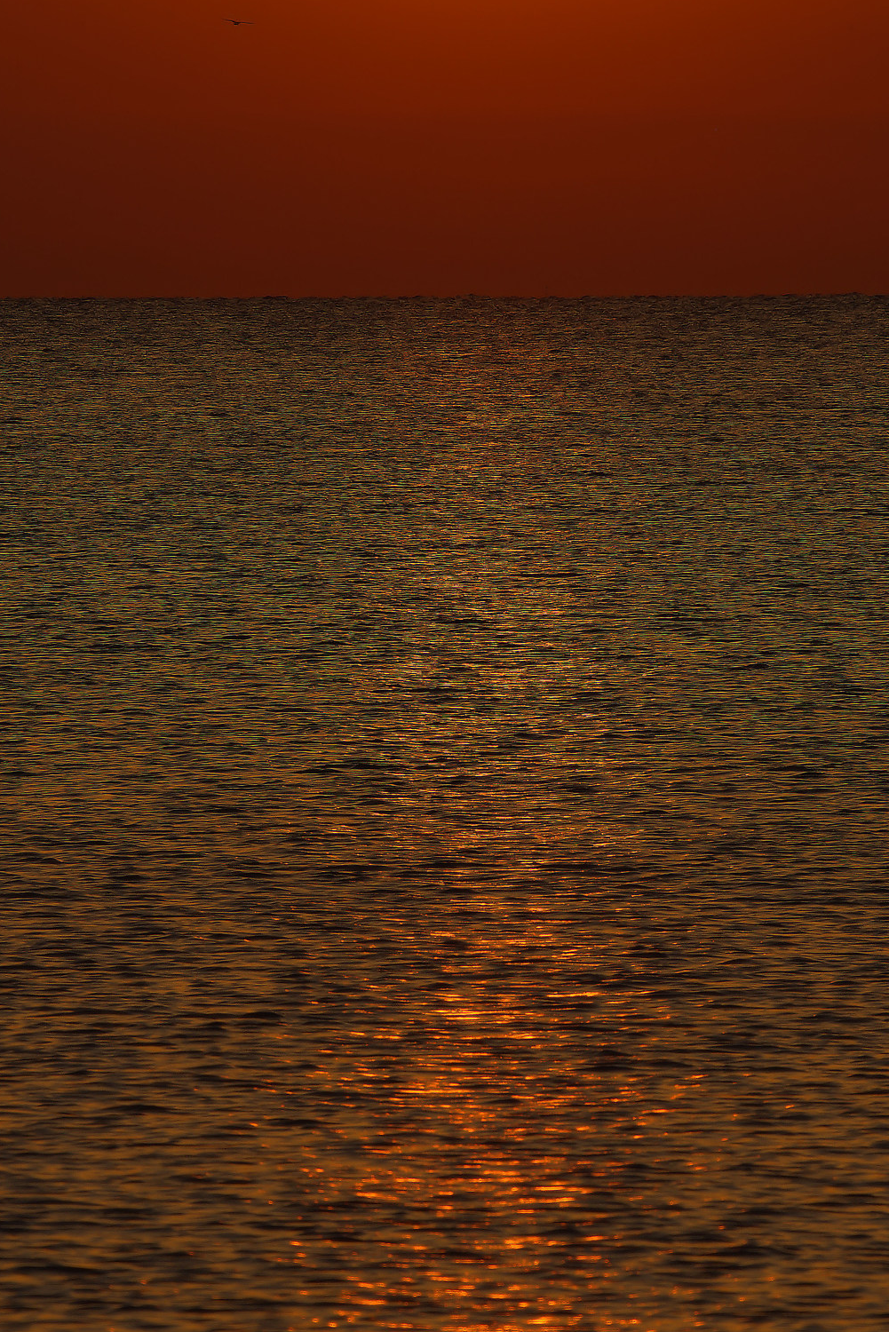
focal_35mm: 576
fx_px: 21320
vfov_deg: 3.6
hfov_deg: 2.4
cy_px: 537
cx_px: 456
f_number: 22
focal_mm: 360
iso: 100
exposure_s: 1/100
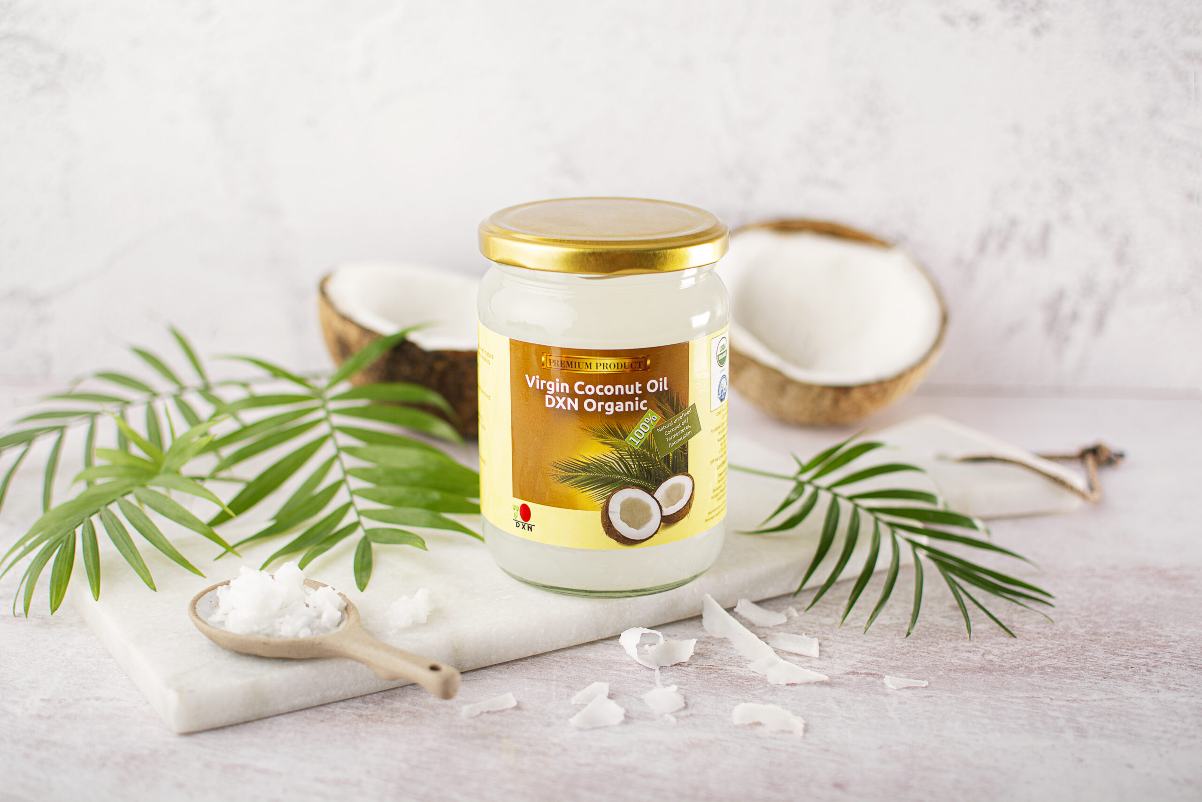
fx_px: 1753
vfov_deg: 25.8
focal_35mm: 52
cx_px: 601
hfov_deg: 37.8
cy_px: 401
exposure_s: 1/160
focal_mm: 35
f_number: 2.5
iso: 100
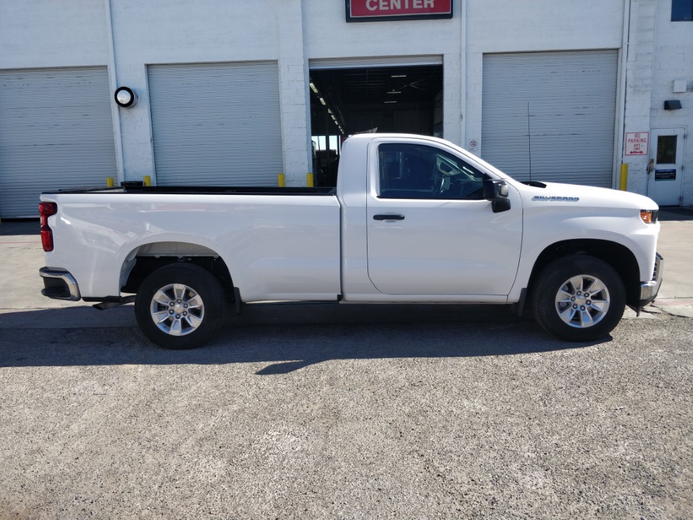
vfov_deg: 56.8
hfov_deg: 71.6
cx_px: 346
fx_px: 480
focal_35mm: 24
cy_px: 260
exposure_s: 1/967
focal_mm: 4.1
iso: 100
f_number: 1.7
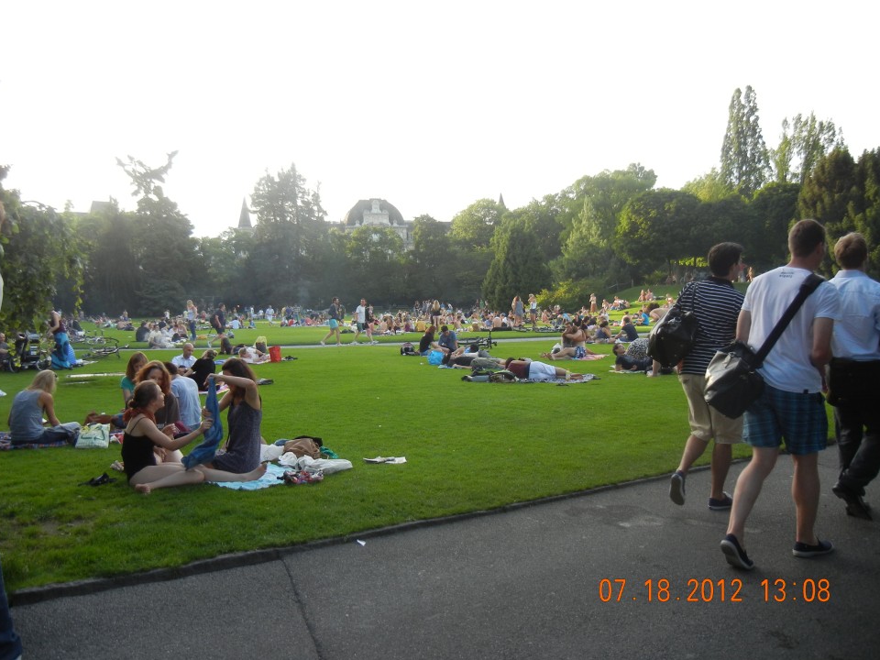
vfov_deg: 44.1
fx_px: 813
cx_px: 418
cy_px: 312
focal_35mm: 32
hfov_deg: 56.8
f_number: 3.5
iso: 160
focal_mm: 5.4
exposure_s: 1/165
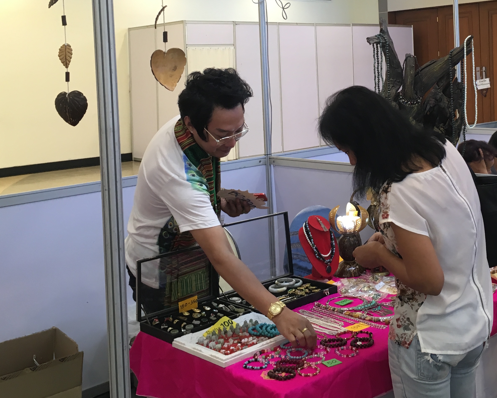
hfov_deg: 38.1
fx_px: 706
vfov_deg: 30.8
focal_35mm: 48
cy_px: 87
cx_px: 355
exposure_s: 1/33
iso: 80
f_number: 2.2
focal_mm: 4.15
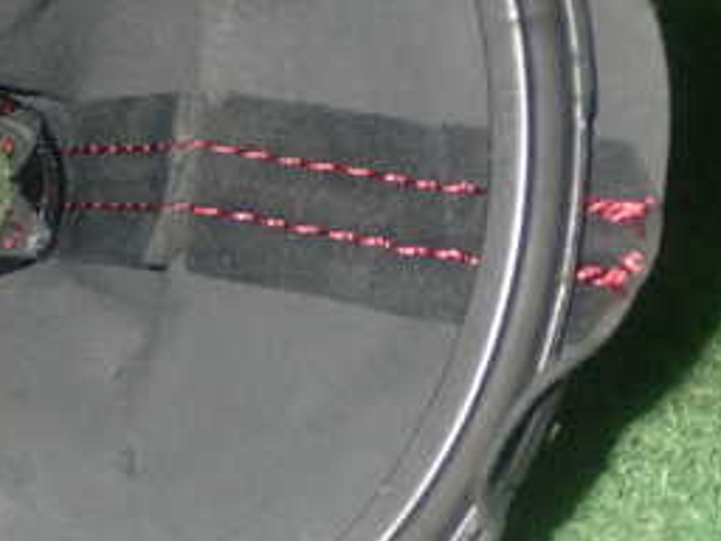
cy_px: 296
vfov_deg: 13.5
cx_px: -42
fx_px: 2291
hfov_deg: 17.4
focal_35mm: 110
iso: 800
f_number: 9
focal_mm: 8.4
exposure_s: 1/50
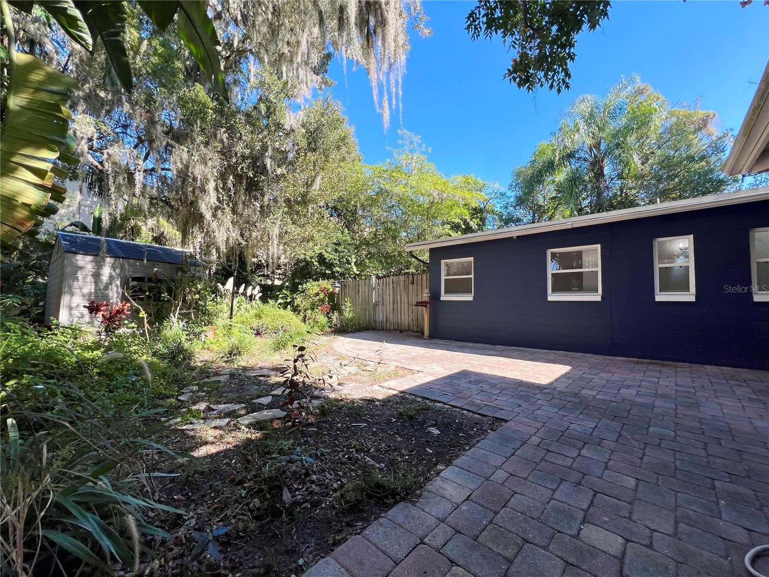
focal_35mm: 13
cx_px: 384
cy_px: 288
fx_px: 289
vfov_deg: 89.9
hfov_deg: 106.2
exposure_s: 1/357
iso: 32
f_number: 1.8
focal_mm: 1.57
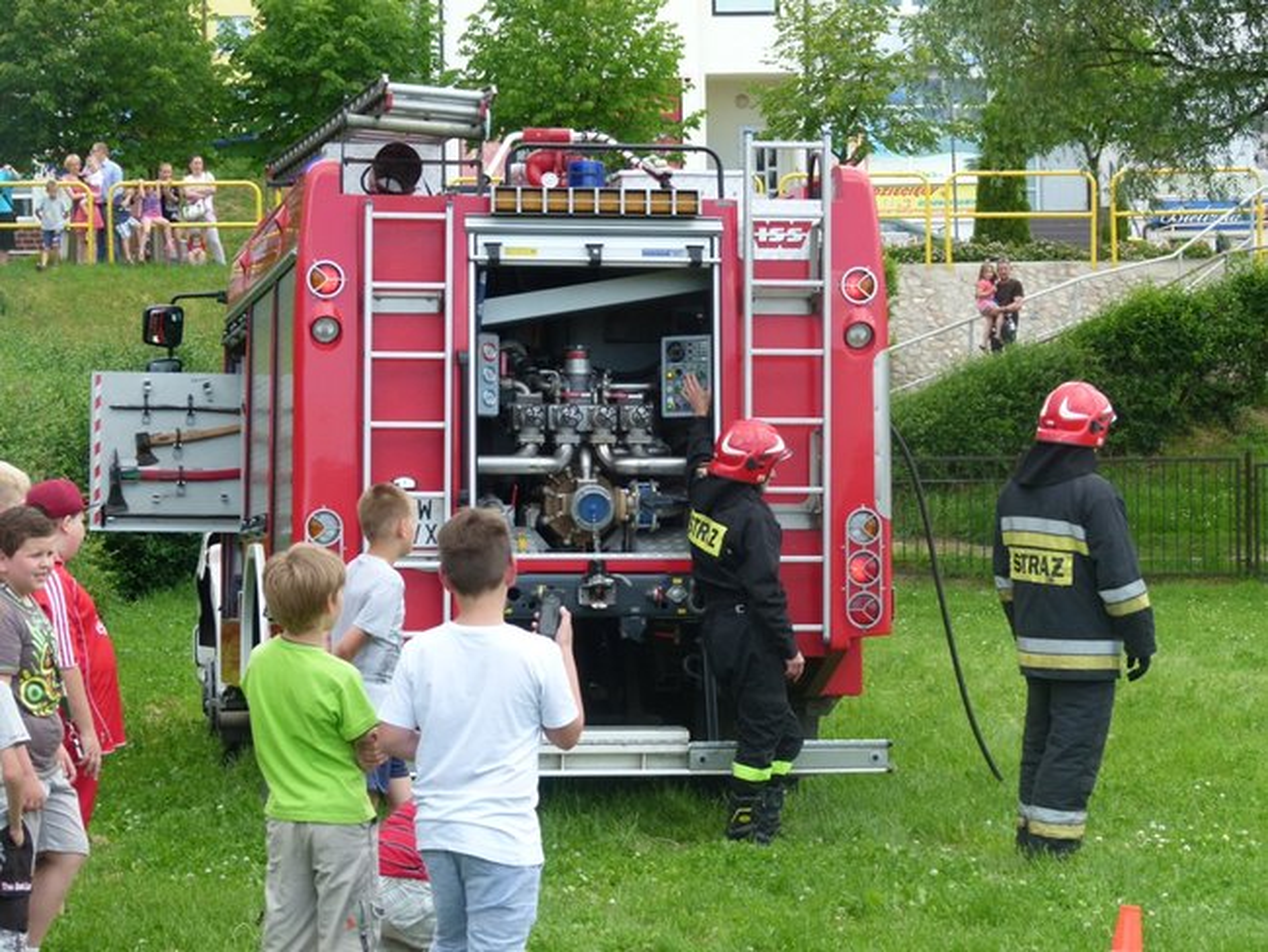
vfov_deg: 13.3
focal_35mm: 111
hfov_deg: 17.7
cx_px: 634
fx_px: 4067
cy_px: 476
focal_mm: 20
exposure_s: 1/160
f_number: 4
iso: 100
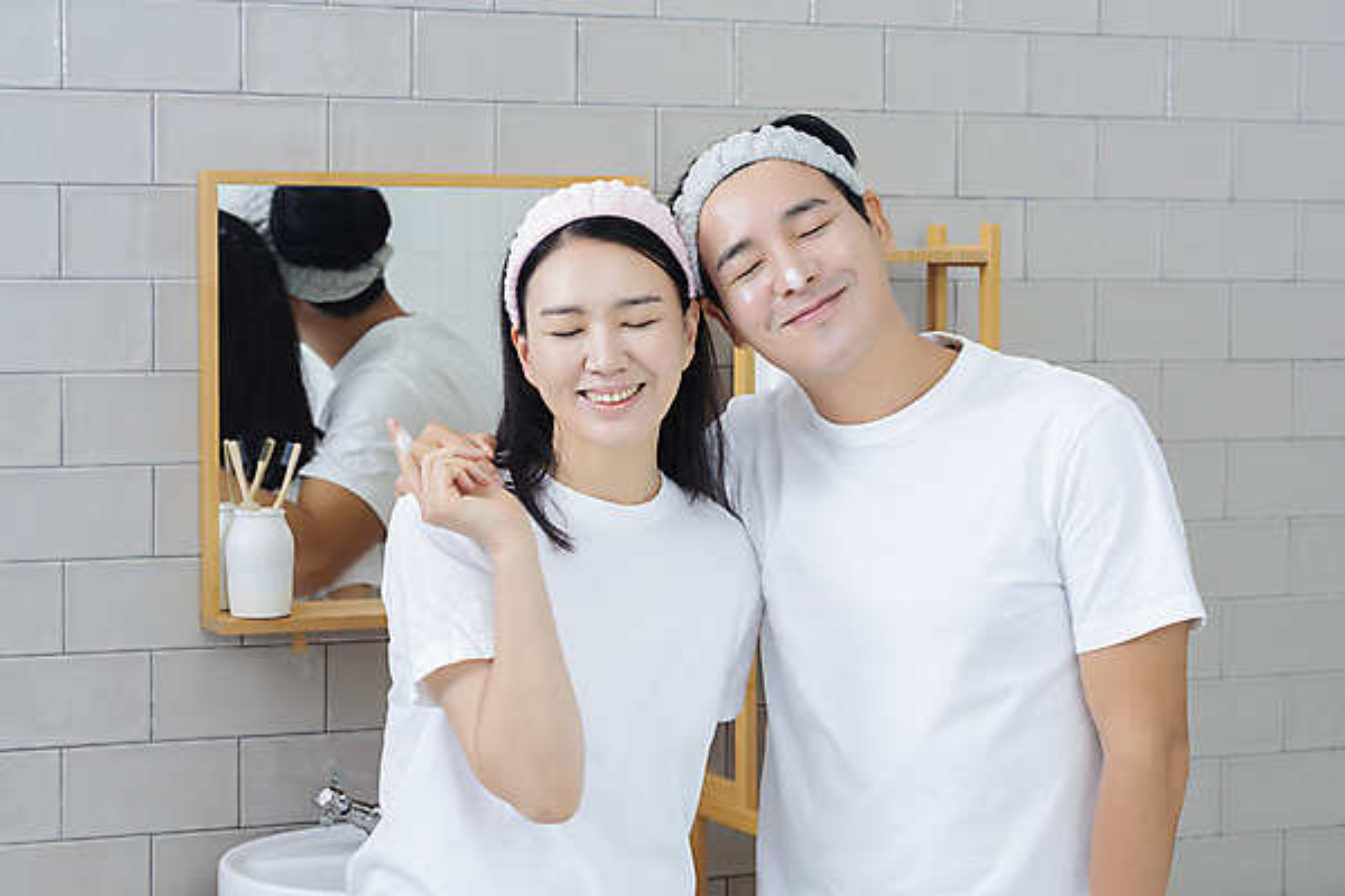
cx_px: 672
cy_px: 448
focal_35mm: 85
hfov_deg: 23.9
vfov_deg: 16.1
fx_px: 3175
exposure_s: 1/125
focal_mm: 85
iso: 100
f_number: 5.6
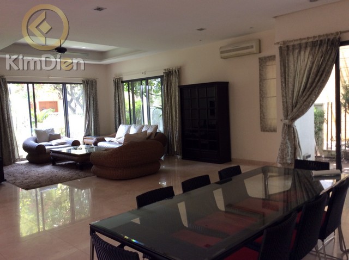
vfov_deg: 44.1
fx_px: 322
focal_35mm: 32
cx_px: 174
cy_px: 130
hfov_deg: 56.9
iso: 40
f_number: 2.4
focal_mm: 3.3
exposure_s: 1/25
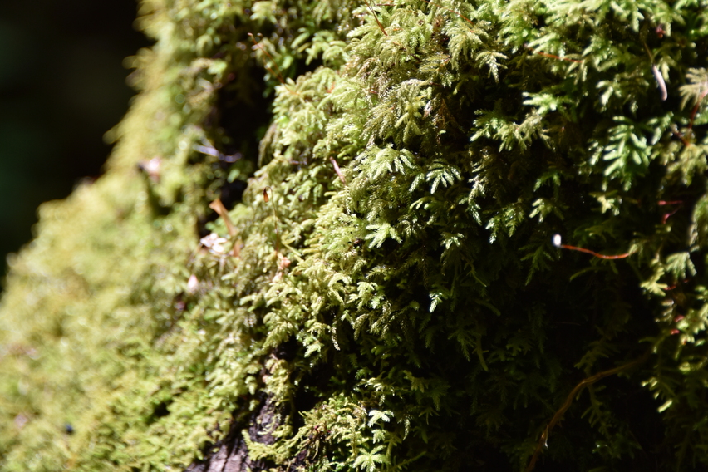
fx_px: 8869
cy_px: 81
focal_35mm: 451
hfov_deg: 4.6
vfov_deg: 3.0
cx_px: 354
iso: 280
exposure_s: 1/640
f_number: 5.6
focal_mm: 300
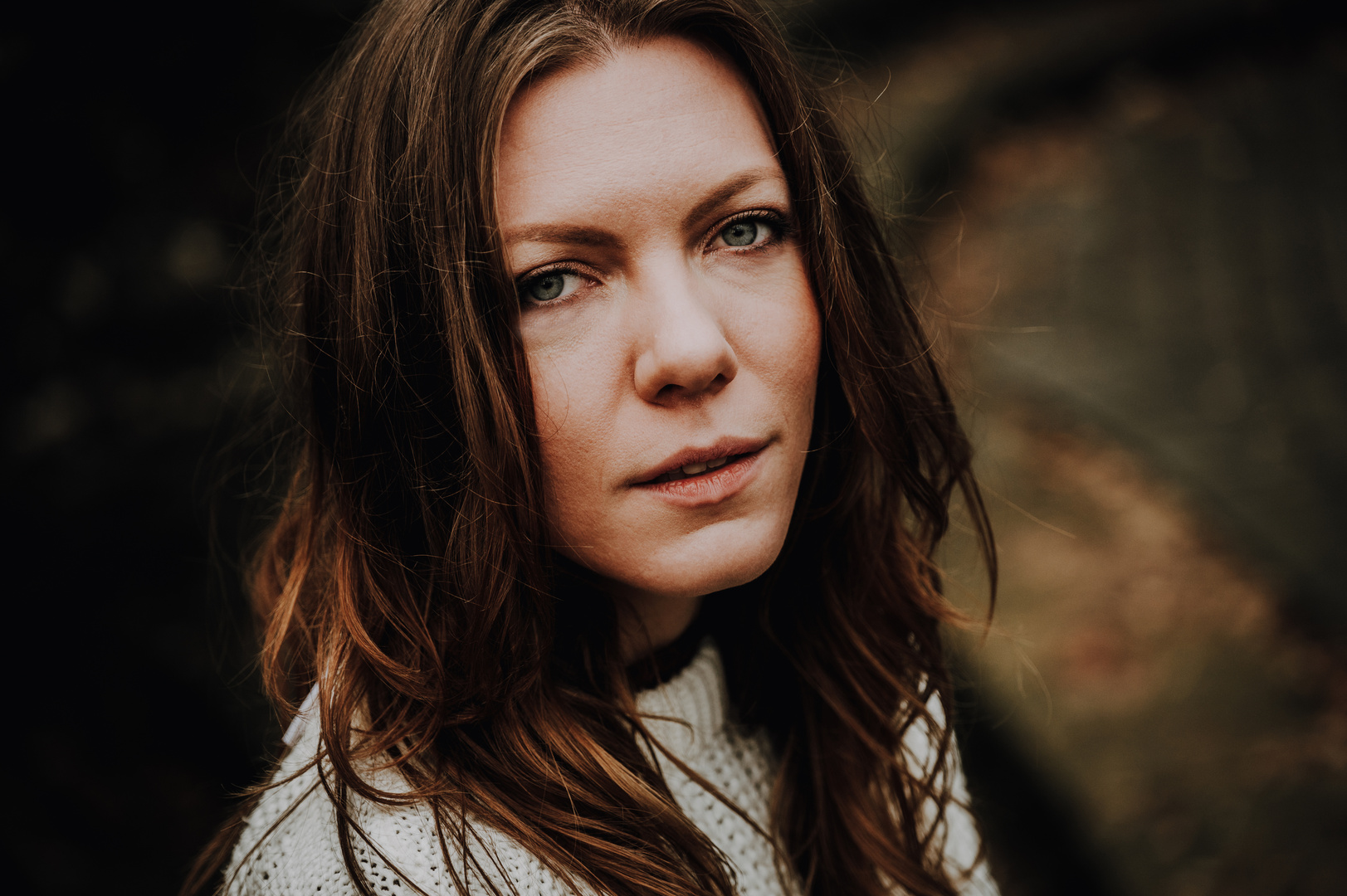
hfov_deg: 17.1
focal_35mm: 120
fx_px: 4487
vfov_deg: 11.4
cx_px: 674
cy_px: 448
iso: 640
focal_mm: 120
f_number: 4
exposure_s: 1/250
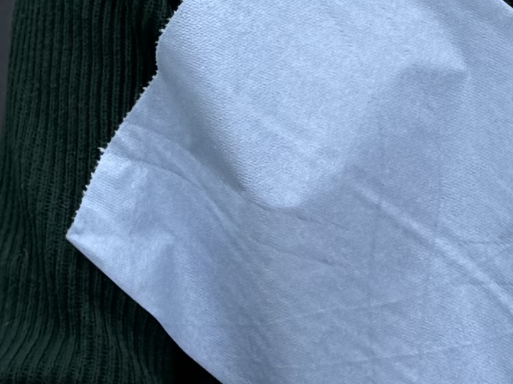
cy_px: -562
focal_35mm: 158
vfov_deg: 8.5
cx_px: -111
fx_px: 2342
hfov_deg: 12.2
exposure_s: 1/121
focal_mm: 6.76
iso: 80
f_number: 1.78
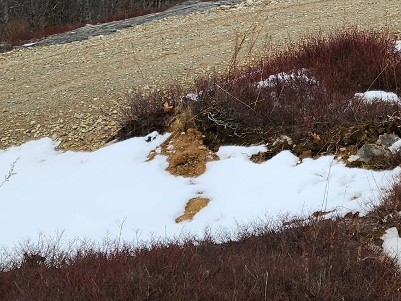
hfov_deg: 20.7
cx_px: 305
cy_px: -108
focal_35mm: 94
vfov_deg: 14.9
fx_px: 1089
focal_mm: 6.4
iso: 12
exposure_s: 1/428
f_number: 1.8
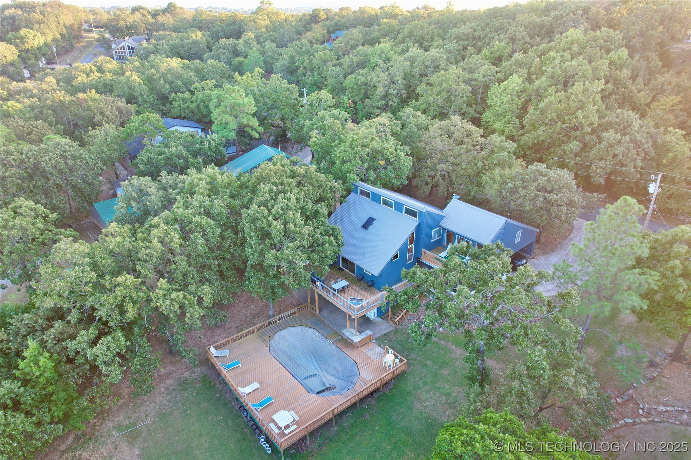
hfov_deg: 78.6
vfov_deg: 57.2
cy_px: 230
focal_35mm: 22
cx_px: 346
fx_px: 422
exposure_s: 1/80
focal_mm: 8.38
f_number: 2.8
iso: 100
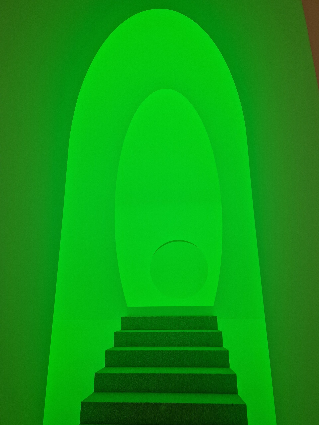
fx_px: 283
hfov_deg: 58.9
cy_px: 212
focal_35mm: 23
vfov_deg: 73.9
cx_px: 160
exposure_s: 1/182
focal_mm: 6.4
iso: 50
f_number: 1.8
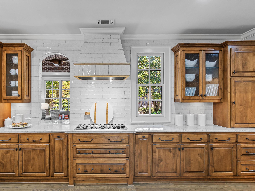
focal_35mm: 22
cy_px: 97
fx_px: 162
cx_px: 111
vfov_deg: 61.1
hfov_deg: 76.0
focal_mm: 20
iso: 200
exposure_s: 1/3
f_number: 8
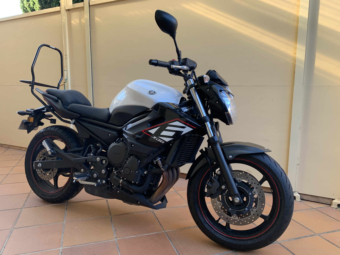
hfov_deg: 67.3
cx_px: 170
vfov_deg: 53.1
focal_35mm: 26
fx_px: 255
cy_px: 128
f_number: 1.8
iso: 50
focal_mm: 4.25
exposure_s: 1/121
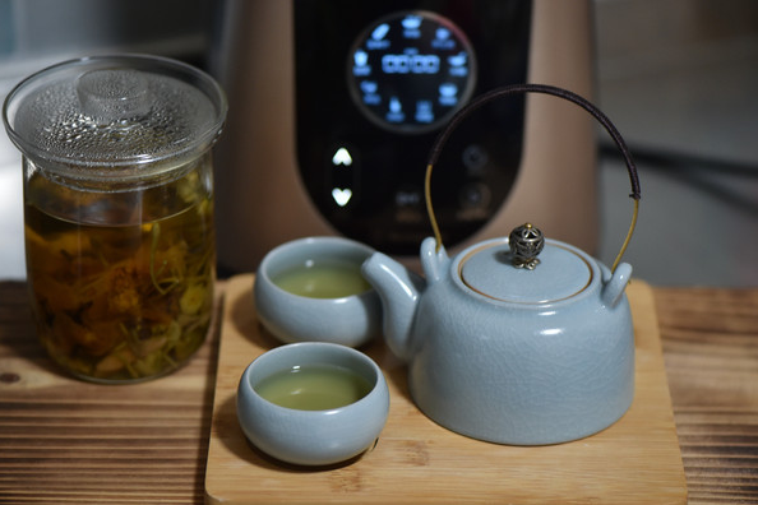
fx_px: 2232
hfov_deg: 19.3
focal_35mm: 106
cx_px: 378
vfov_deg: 12.9
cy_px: 253
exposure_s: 1/100
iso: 1600
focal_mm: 105
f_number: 3.5
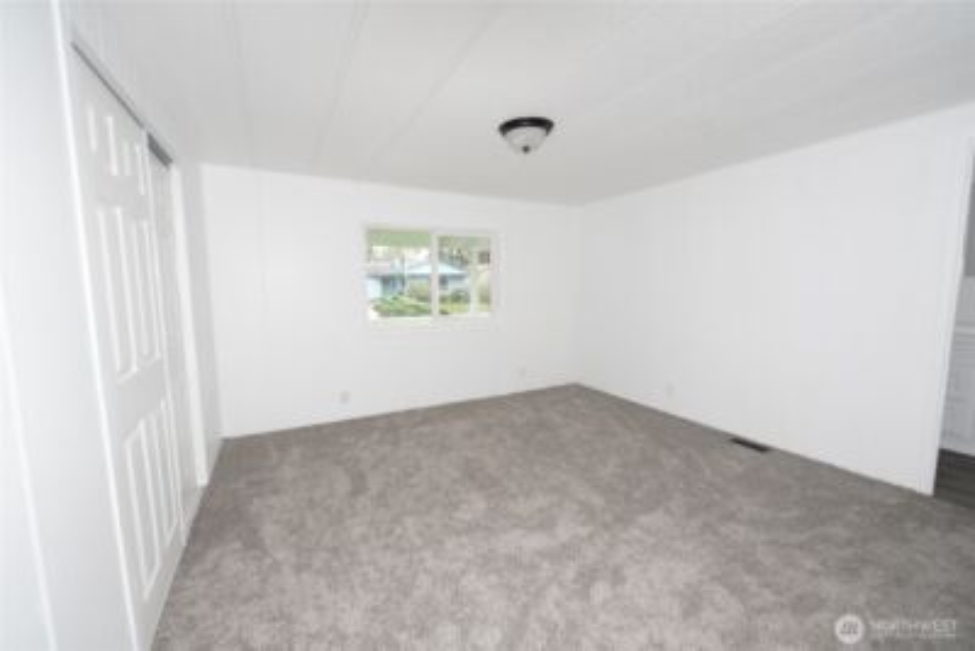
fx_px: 379
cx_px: 488
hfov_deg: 104.2
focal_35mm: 14
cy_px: 326
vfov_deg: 81.3
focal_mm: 14
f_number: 4
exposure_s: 1/1600
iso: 3200
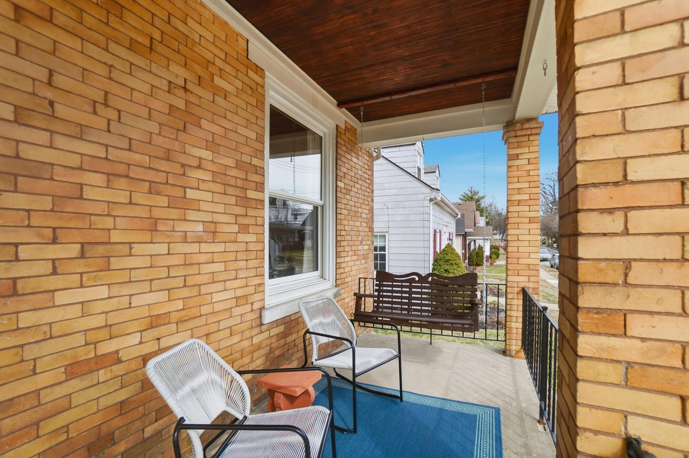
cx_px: 344
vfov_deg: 77.2
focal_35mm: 15
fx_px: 287
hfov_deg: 100.4
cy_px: 229
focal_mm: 10
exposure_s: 1/4000
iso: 100
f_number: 4
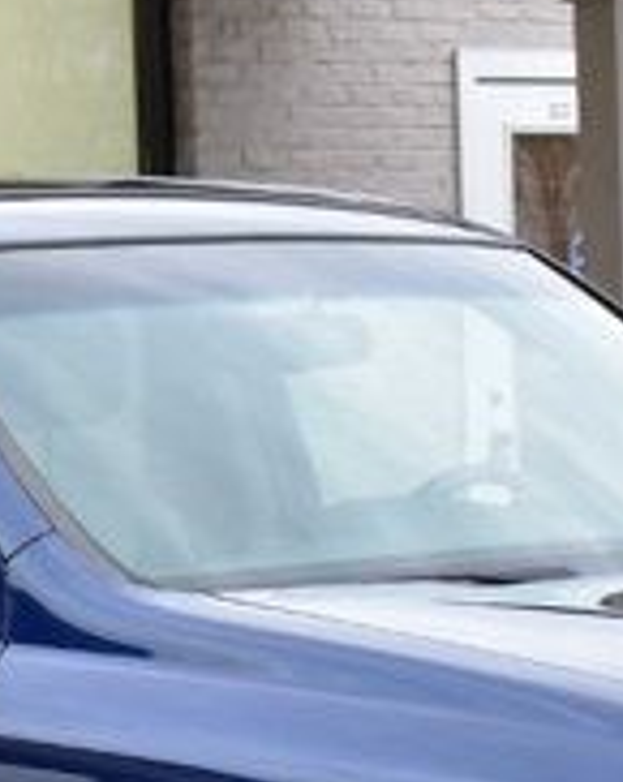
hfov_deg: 6.6
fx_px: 5130
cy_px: 503
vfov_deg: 8.7
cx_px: -808
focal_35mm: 222
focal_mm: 28
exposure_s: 1/25
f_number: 7.1
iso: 400
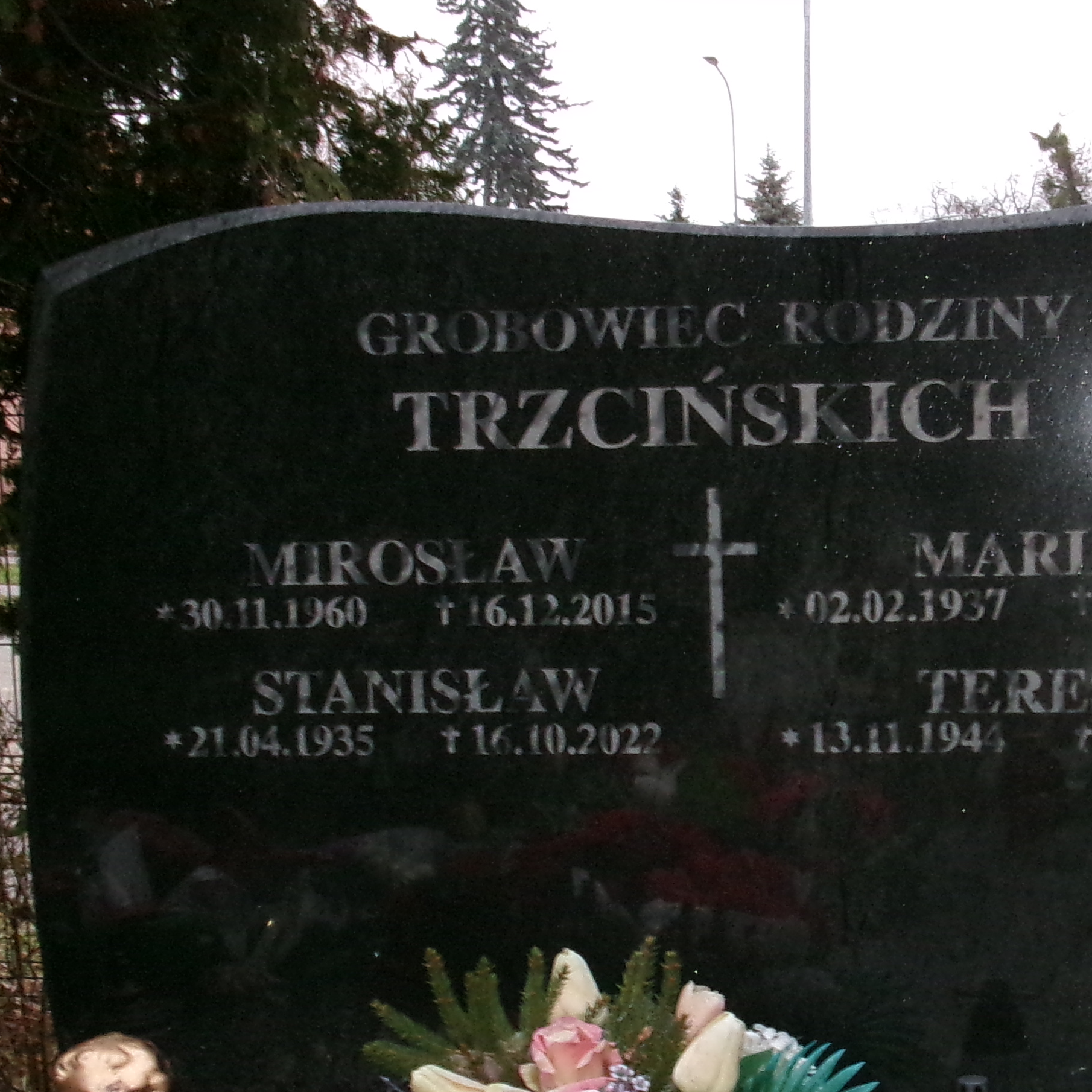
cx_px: 843
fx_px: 2248
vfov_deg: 27.2
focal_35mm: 63
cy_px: 703
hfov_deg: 26.9
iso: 383
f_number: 3.9
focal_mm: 5.1
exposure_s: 1/34
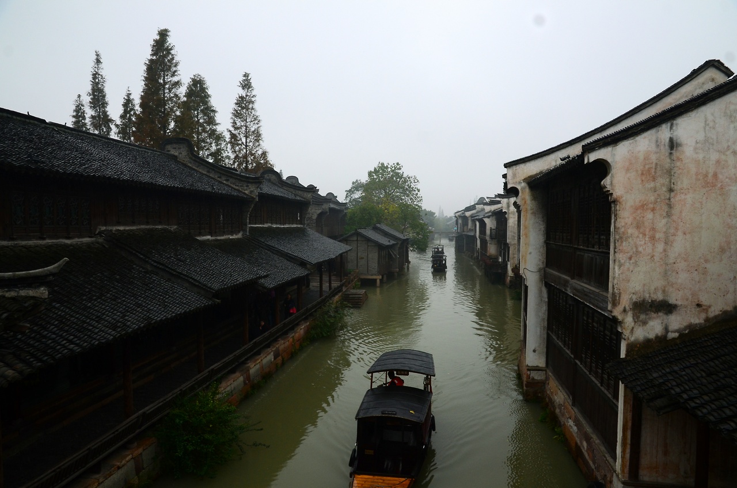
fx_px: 490
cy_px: 244
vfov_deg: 52.9
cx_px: 368
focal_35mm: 24
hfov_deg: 73.8
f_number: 7.1
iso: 500
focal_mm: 16
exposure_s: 1/60
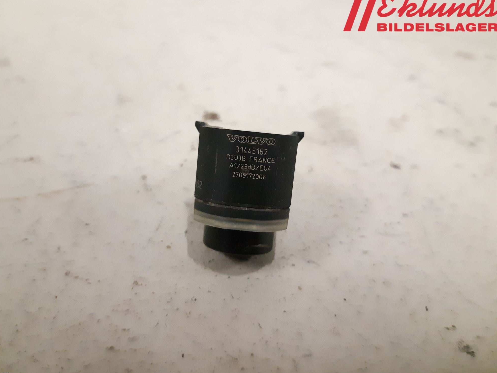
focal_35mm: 27
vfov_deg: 51.4
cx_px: 240
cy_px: 182
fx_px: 388
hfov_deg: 65.3
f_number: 1.7
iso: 800
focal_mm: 3.93
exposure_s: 1/105
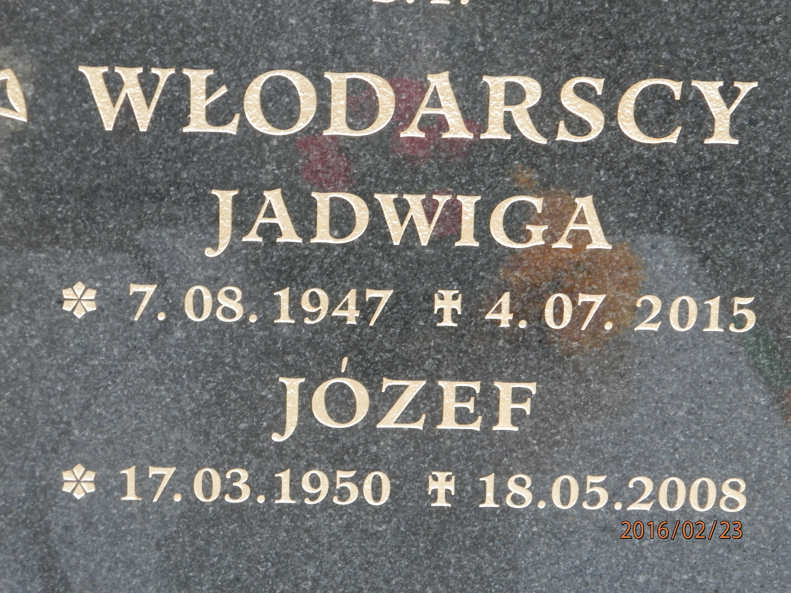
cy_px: 296
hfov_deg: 18.5
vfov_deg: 14.0
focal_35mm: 106
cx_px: 396
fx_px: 2422
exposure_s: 1/30
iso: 200
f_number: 4.5
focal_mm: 19
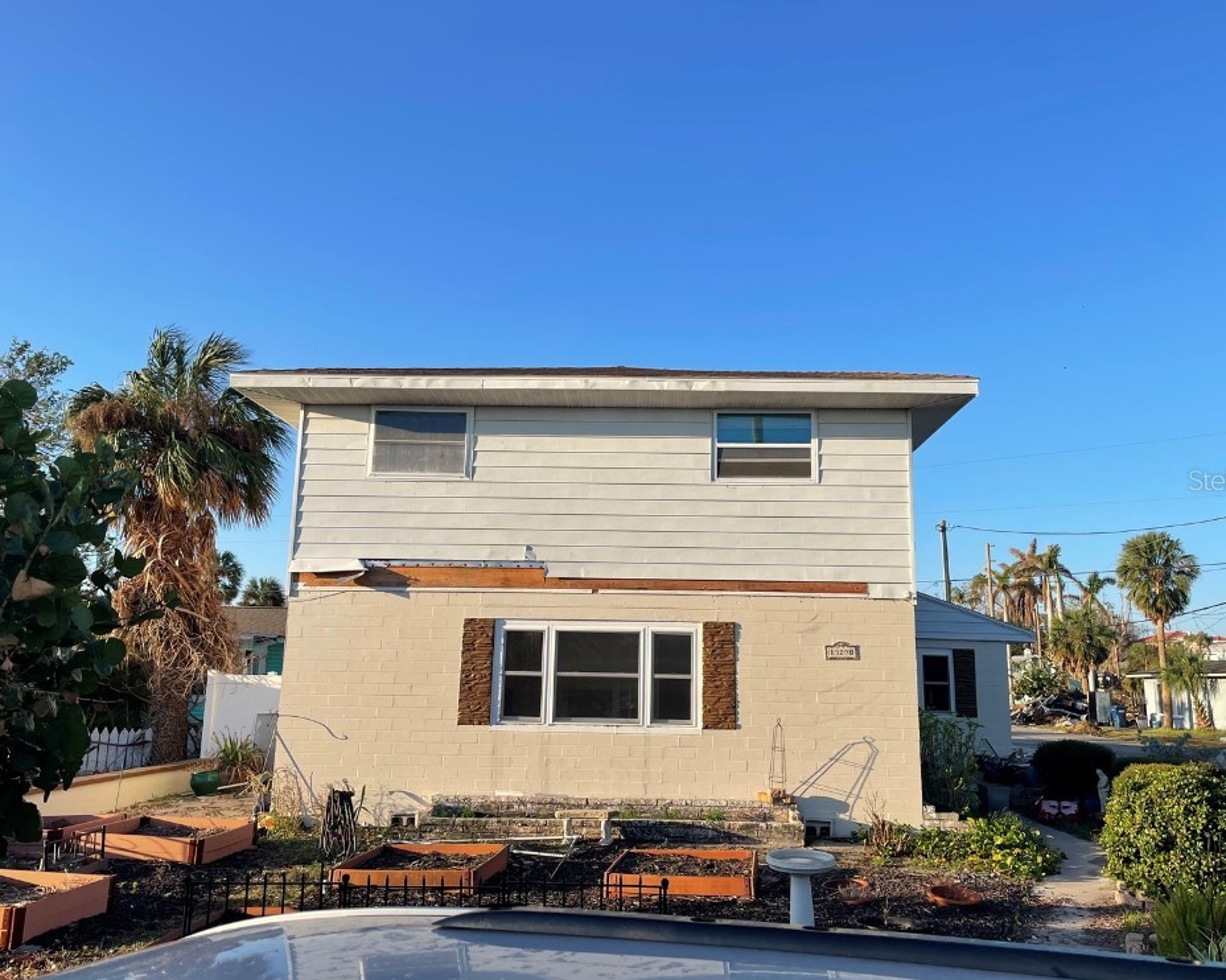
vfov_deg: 51.5
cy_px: 479
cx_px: 637
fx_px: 1016
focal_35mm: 28
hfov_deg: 62.2
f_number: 1.6
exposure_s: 1/2132
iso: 32
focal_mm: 4.2
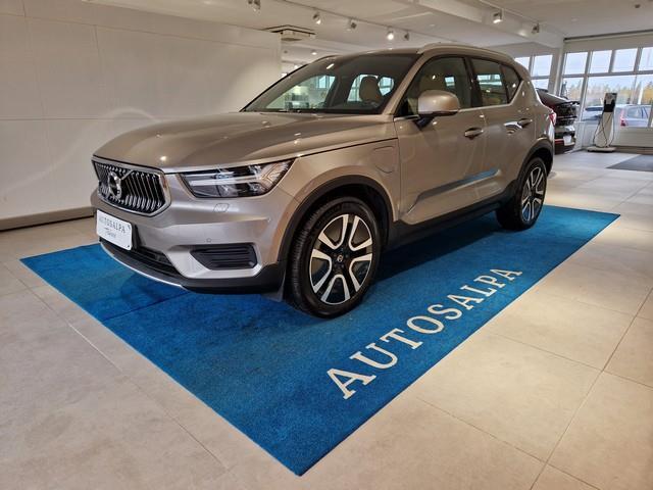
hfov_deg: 73.9
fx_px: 434
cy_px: 245
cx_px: 326
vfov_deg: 58.9
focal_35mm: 23
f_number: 1.8
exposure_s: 1/180
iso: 100
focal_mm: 5.4
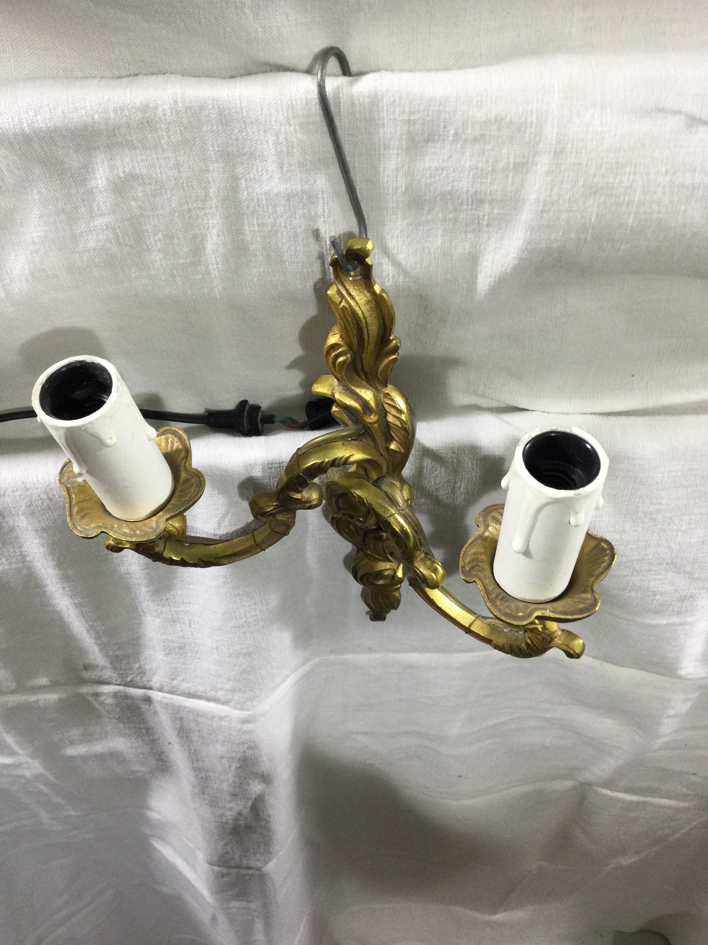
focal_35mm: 31
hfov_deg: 45.4
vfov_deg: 58.4
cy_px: 472
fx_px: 845
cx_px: 354
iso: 32
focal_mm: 3.3
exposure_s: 1/33
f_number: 2.4
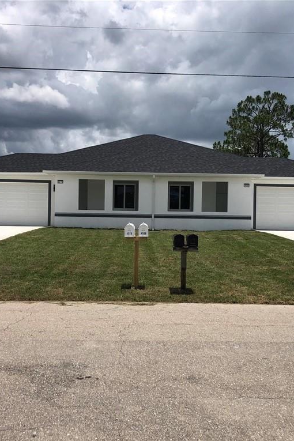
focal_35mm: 39
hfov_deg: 34.2
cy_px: 221
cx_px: 150
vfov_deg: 49.6
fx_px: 478
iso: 25
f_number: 1.8
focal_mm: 3.99
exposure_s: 1/4367
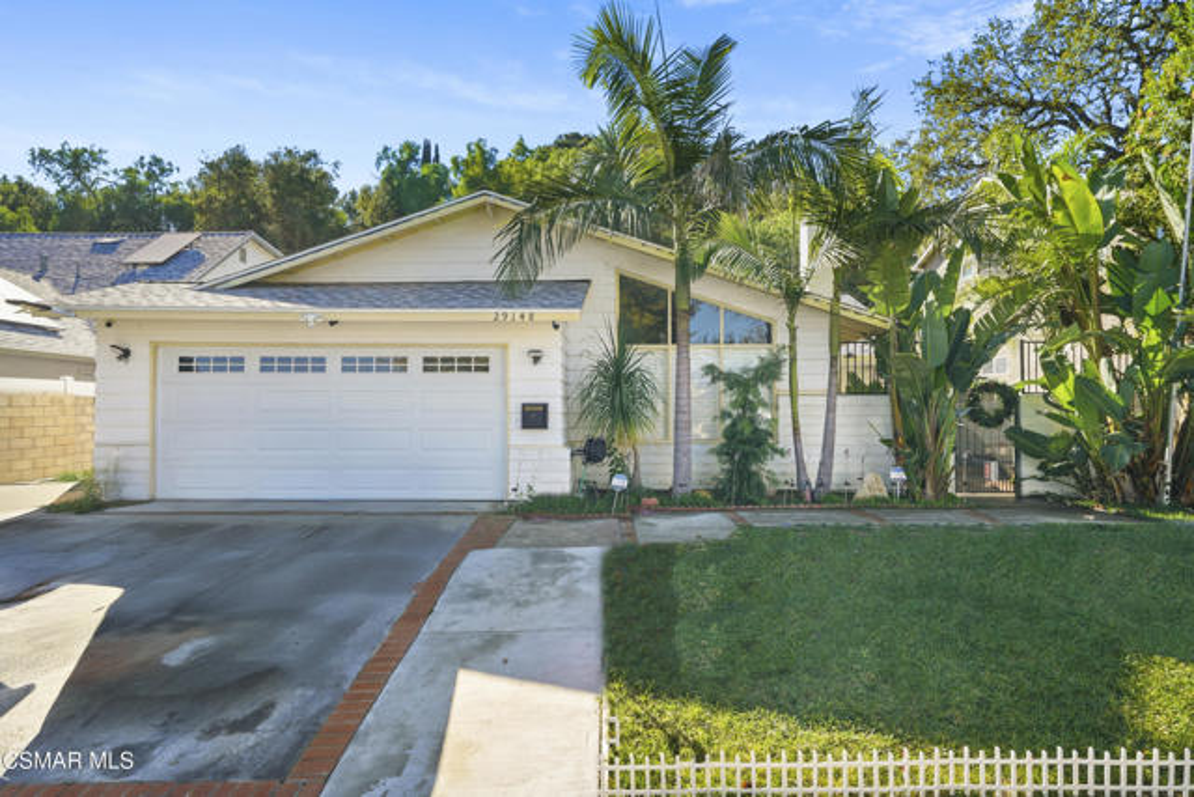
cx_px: 597
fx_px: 630
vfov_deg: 64.6
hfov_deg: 86.9
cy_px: 398
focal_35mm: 19
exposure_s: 1/50
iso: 200
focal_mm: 19
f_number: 8
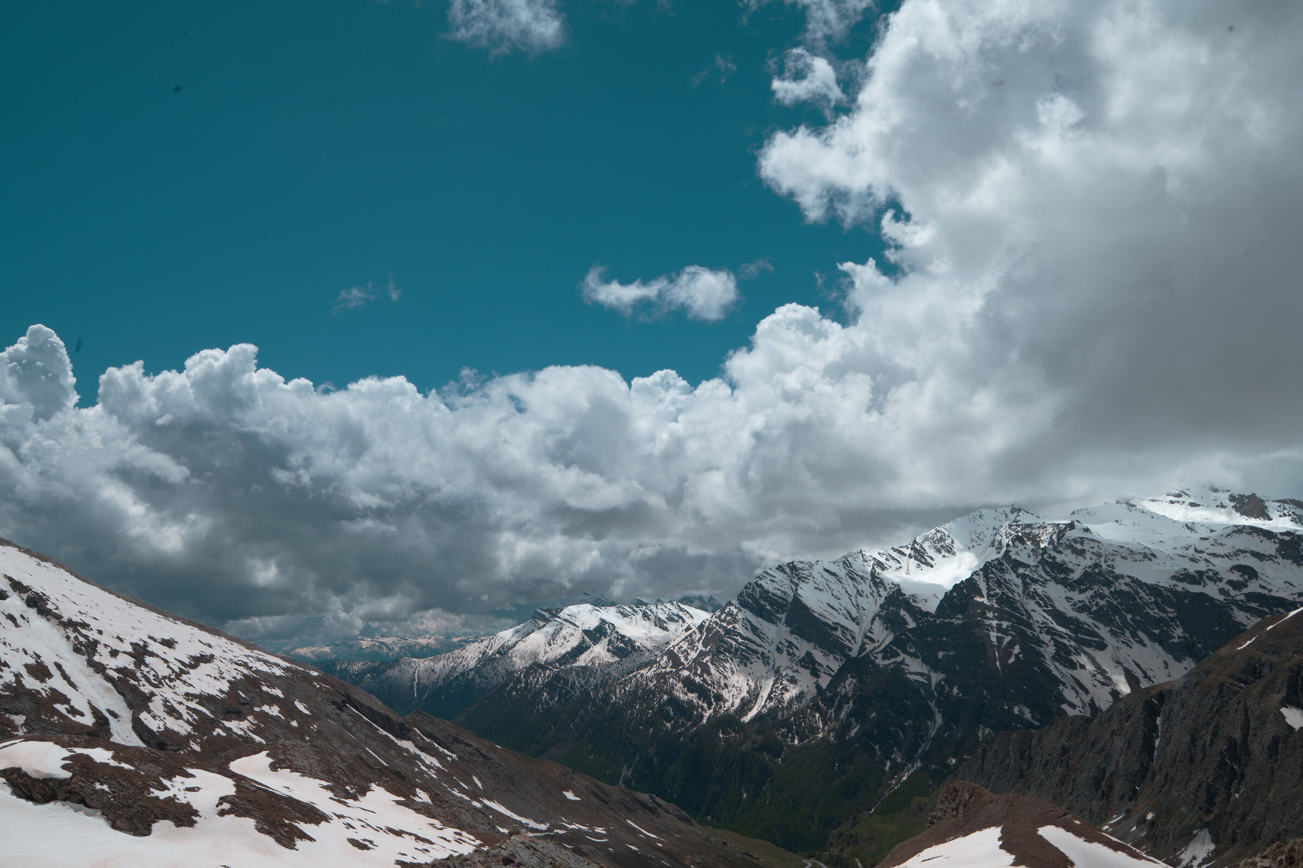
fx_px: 1086
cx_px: 652
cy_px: 434
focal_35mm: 30
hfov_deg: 61.9
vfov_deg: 43.6
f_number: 14
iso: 125
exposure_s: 1/500
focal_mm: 30
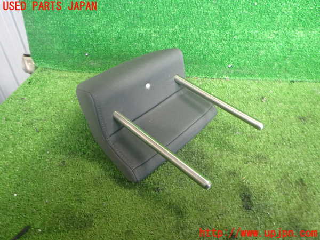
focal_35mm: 25
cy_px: 120
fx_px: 231
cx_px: 160
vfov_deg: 54.9
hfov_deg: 69.4
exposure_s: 1/30
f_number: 2
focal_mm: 4.5
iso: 400
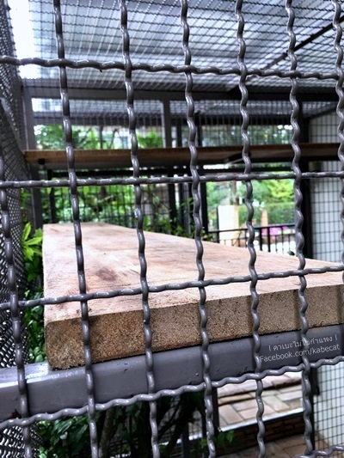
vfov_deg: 61.6
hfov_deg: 48.2
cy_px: 229
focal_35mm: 29
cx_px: 172
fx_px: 384
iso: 32
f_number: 2.2
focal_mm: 4.15
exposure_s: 1/50
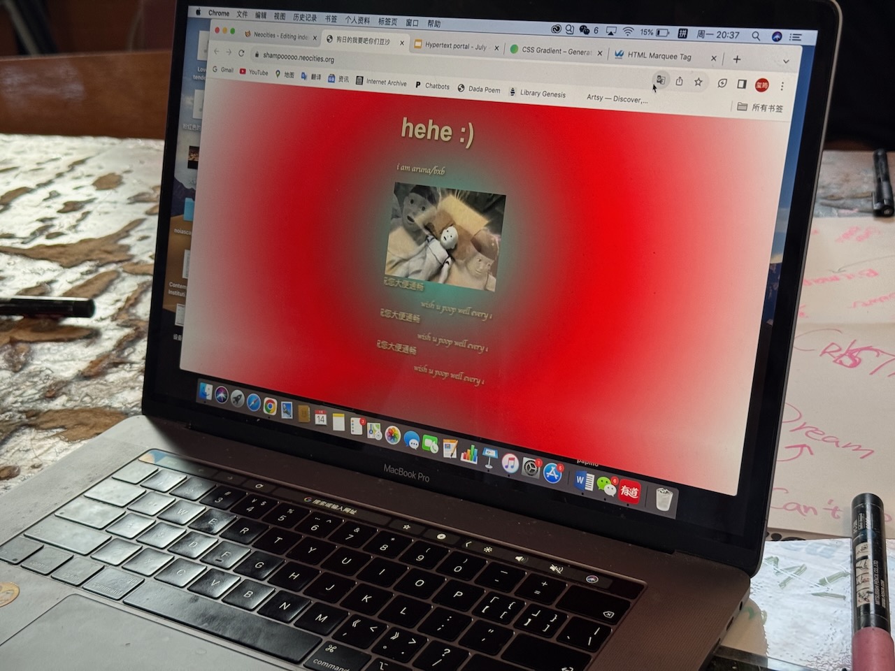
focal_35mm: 48
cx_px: 448
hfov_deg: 39.7
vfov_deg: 30.3
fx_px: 1241
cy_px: 336
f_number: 1.78
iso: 250
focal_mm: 6.76
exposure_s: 1/50
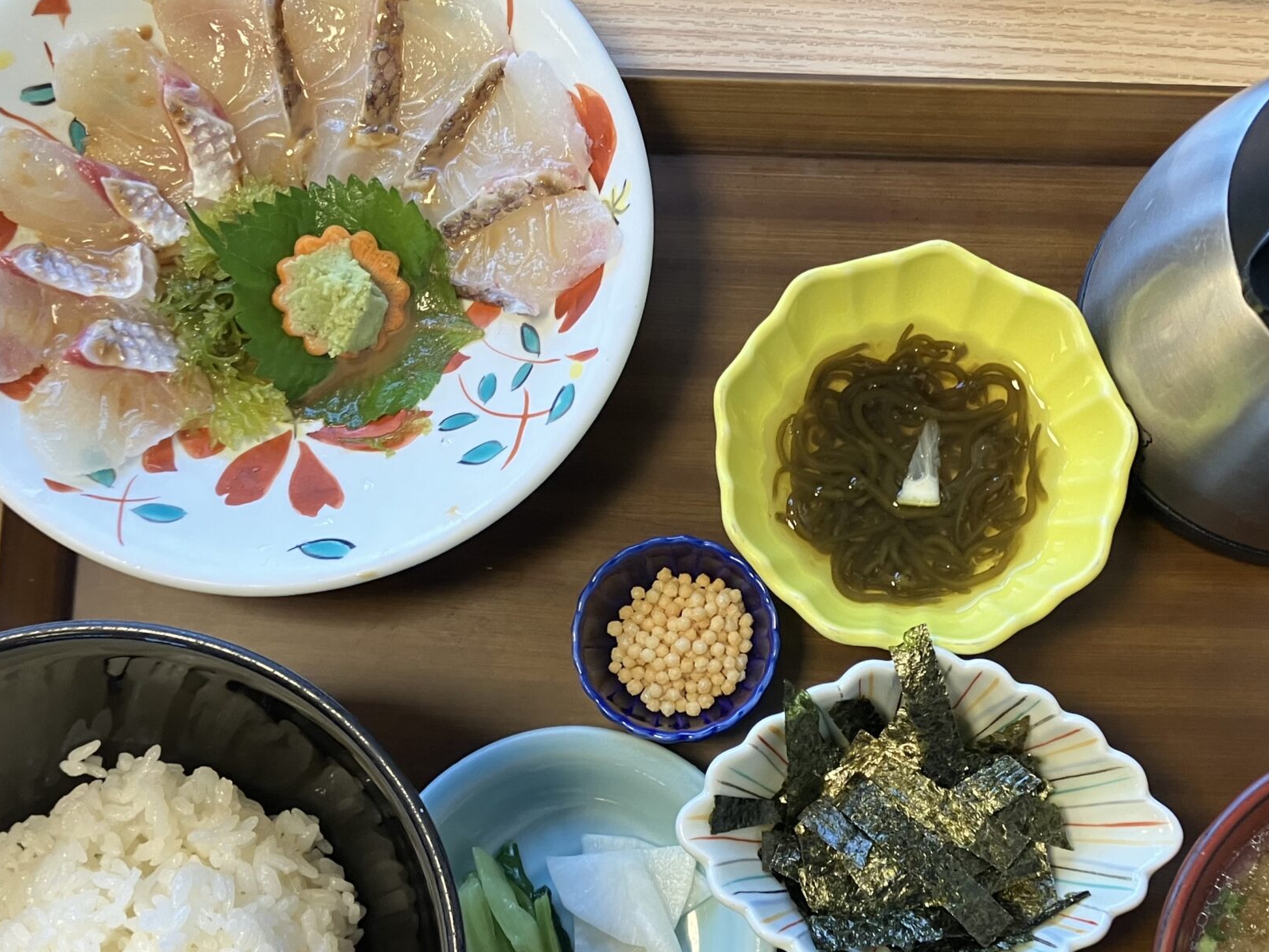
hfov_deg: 41.9
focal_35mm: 45
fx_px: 1650
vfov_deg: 32.0
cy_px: 608
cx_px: 735
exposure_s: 1/82
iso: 80
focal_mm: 3.99
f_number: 1.8
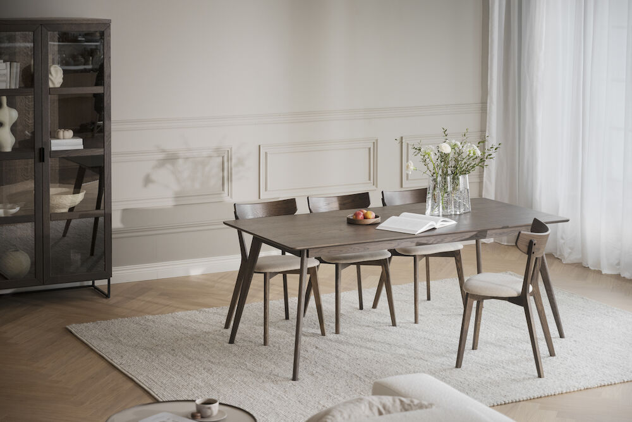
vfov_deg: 19.7
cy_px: 211
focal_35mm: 69
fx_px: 1211
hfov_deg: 29.2
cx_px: 316
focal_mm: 69
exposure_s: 1/20
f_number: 4
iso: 500
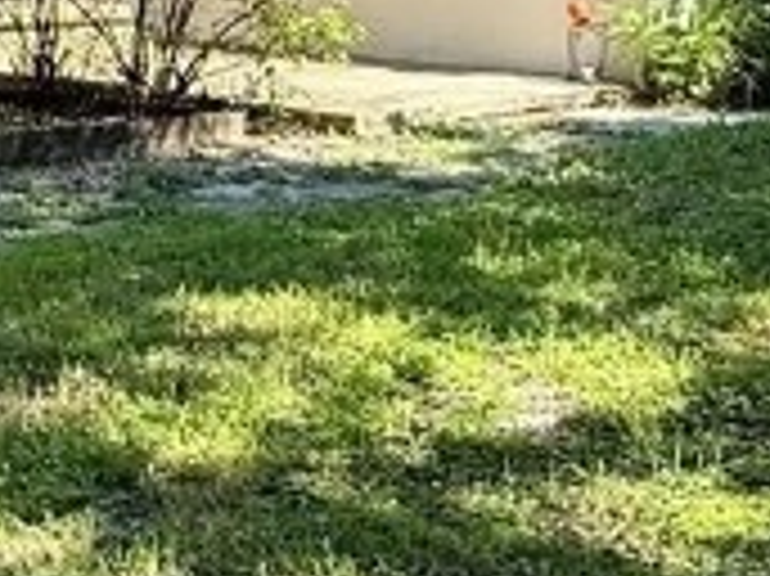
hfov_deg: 22.0
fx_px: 1867
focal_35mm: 84
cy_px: 158
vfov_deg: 17.5
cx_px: -81
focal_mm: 2.22
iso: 64
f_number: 2.2
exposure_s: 1/717
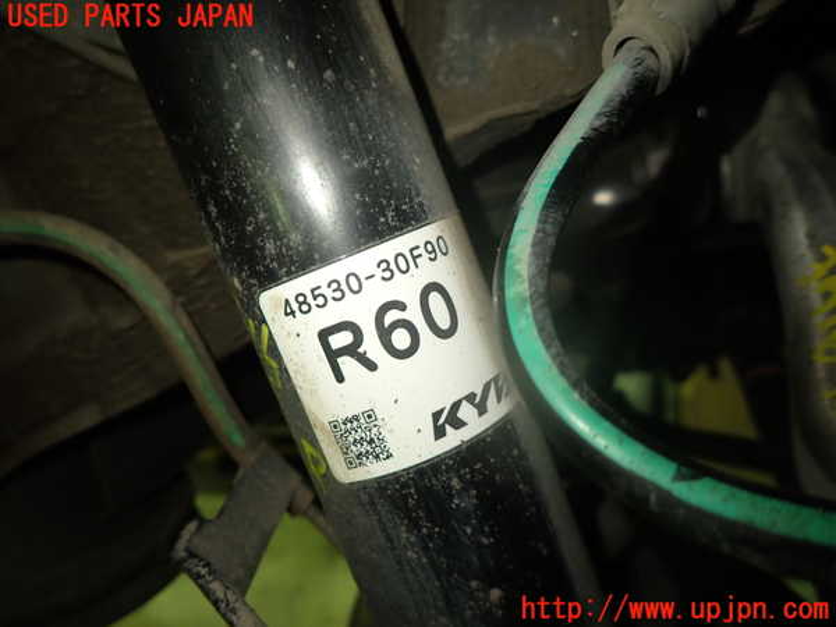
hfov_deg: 69.4
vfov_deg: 54.9
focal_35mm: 25
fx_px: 604
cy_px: 314
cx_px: 418
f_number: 2
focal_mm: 4.5
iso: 200
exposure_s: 1/40
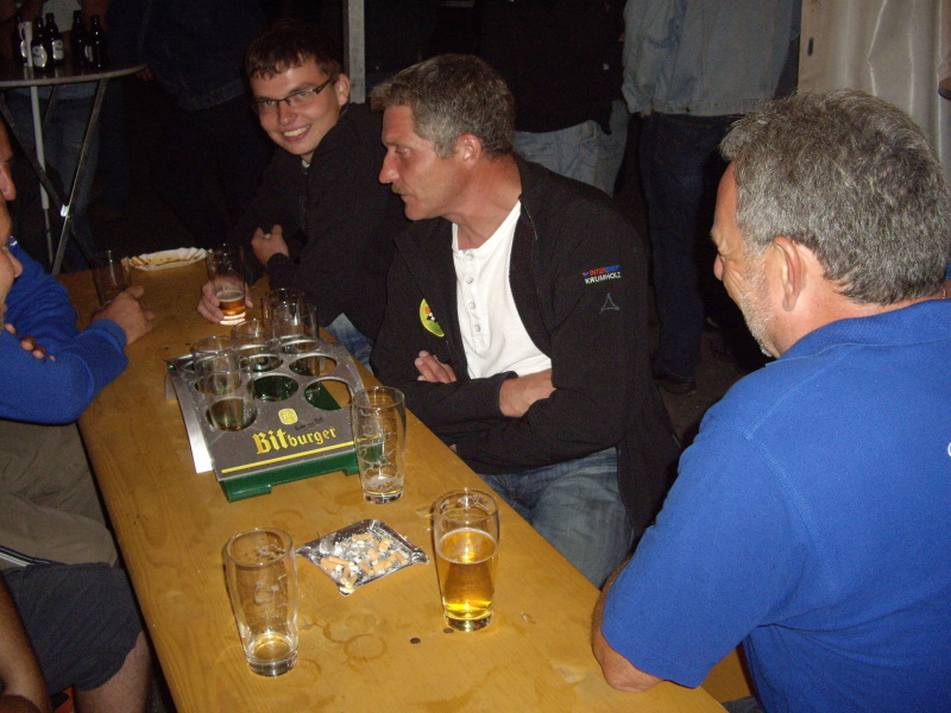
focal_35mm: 38
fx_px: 1044
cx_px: 476
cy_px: 356
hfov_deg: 49.0
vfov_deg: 37.7
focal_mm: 7.9
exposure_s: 1/40
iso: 400
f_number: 2.8
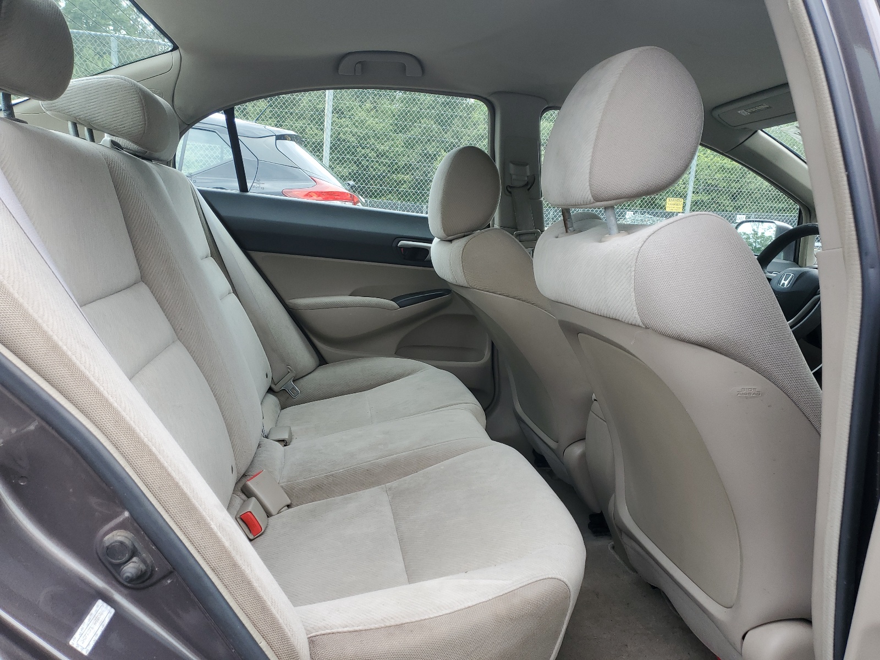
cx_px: 440
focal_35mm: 26
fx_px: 661
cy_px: 330
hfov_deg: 67.3
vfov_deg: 53.1
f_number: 1.5
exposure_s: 1/278
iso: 50
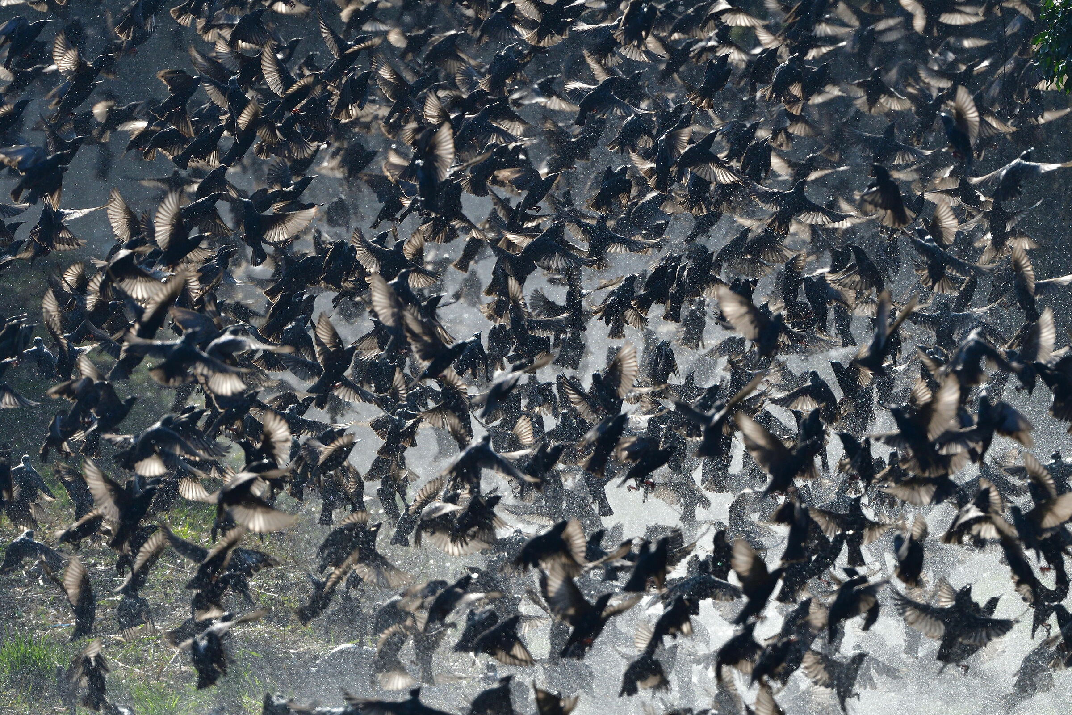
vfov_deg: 1.8
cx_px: 536
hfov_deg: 2.7
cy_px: 358
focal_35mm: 750
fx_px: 22332
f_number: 8
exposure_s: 1/2000
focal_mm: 500
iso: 640
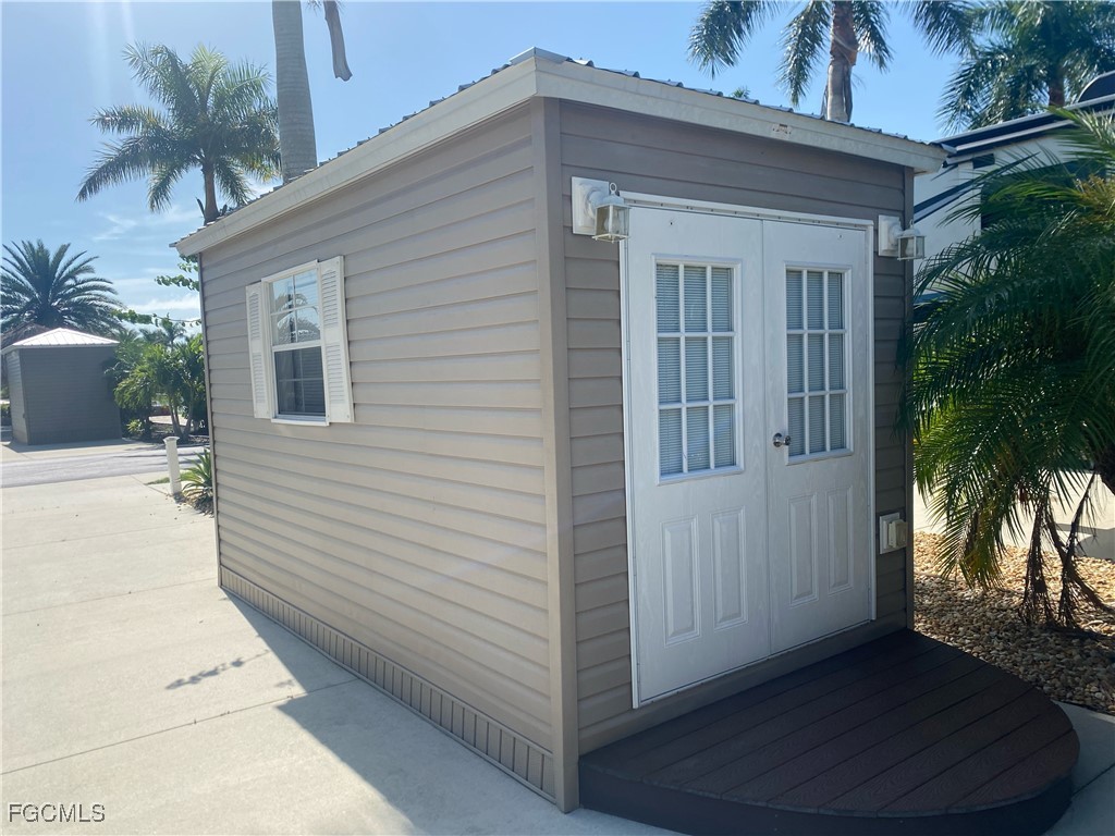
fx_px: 837
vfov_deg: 53.1
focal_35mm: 26
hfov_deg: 67.3
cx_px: 558
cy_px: 418
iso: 32
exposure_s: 1/2688
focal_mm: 4.25
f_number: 1.8
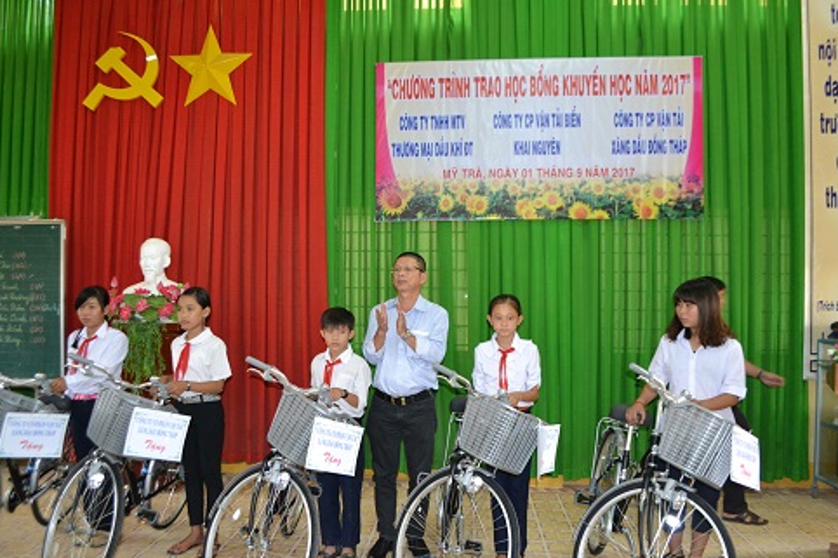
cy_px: 281
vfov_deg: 46.4
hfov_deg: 65.5
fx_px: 652
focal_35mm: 28
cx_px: 410
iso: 1800
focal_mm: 18
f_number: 3.5
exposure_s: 1/60
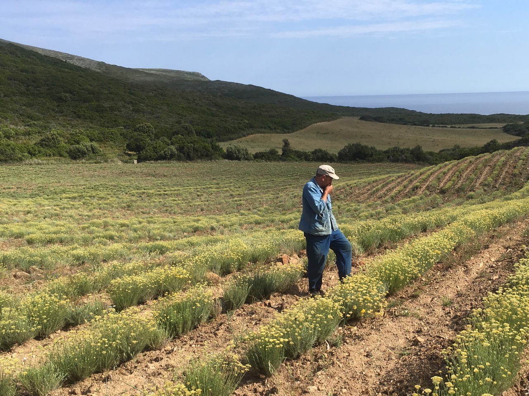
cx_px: 264
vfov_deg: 48.2
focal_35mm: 29
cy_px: 198
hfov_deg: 61.7
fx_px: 443
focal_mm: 4.15
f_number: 2.2
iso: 25
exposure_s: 1/1479
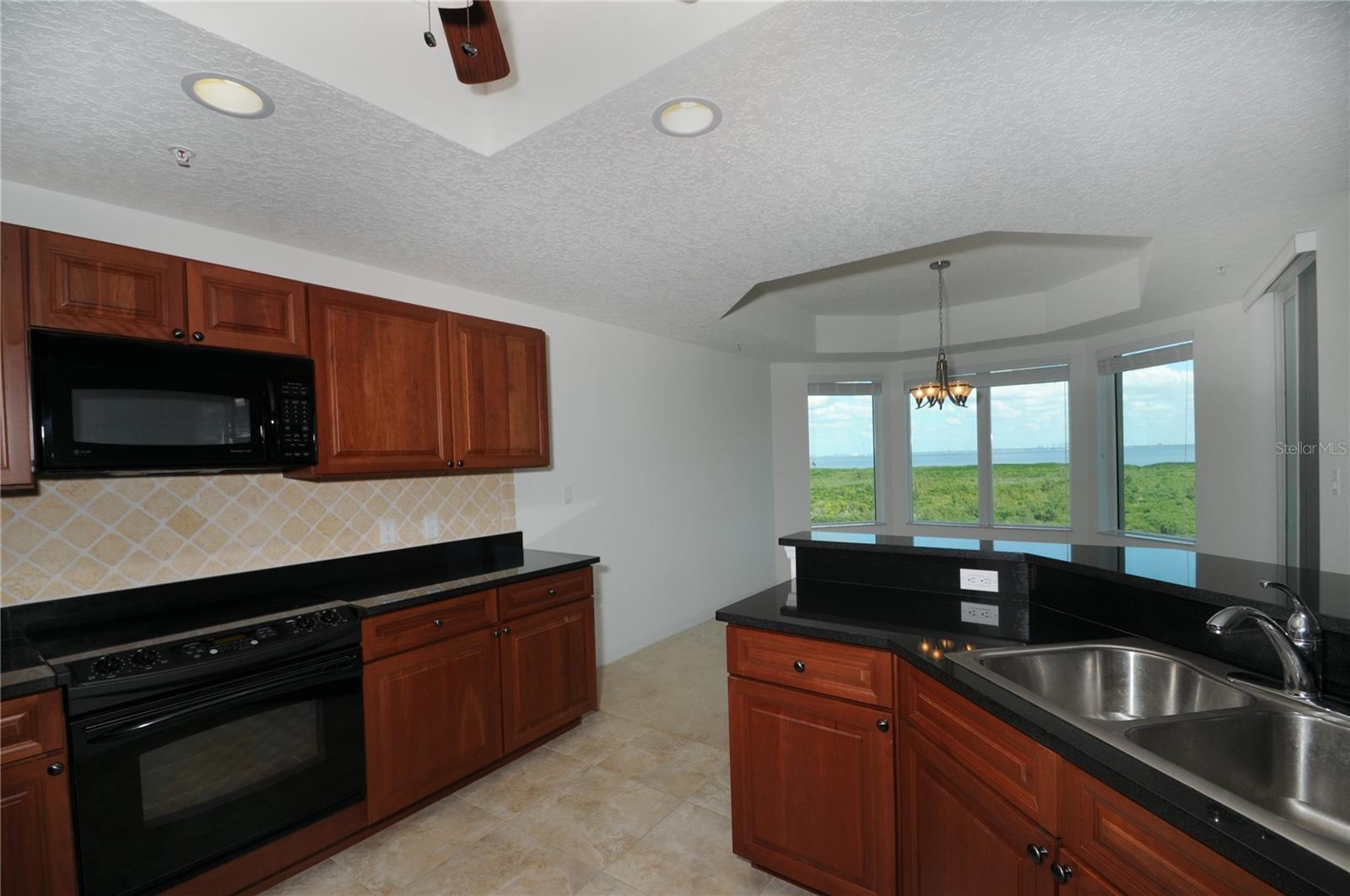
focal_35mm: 15
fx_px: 562
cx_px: 675
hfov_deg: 100.5
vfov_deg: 77.2
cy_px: 448
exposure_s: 1/250
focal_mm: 10
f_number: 8
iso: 200
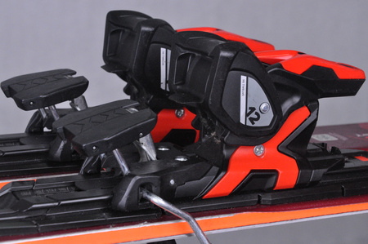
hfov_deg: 21.9
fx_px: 950
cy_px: 122
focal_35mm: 93
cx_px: 184
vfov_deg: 14.7
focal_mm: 62
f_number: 9.5
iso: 3200
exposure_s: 1/125
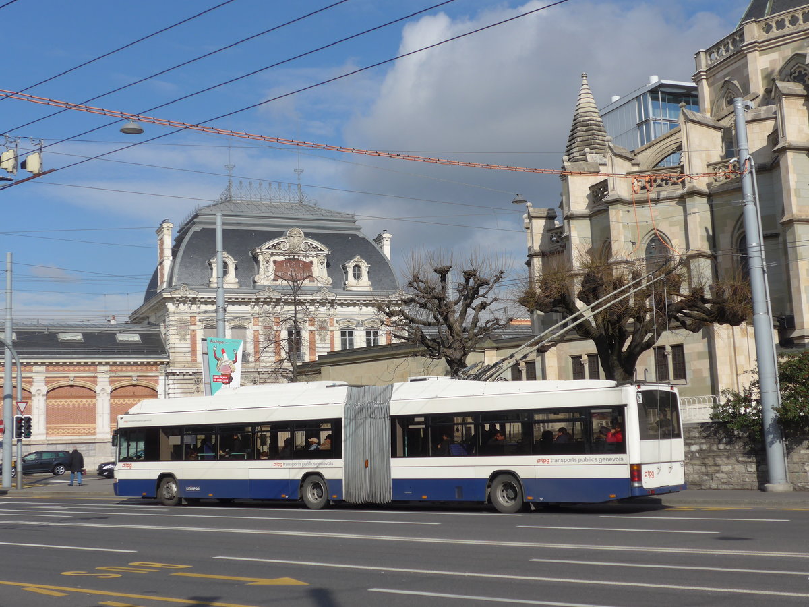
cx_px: 404
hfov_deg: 38.9
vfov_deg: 29.7
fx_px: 1145
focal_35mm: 49
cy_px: 304
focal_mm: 10.1
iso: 80
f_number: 3.2
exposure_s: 1/2000
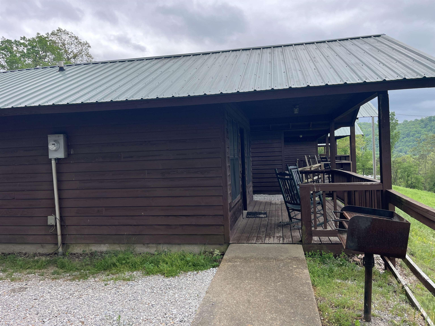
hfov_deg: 67.3
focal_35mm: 26
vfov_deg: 53.1
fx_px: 327
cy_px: 163
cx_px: 218
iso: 50
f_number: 1.6
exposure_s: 1/983
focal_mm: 5.1
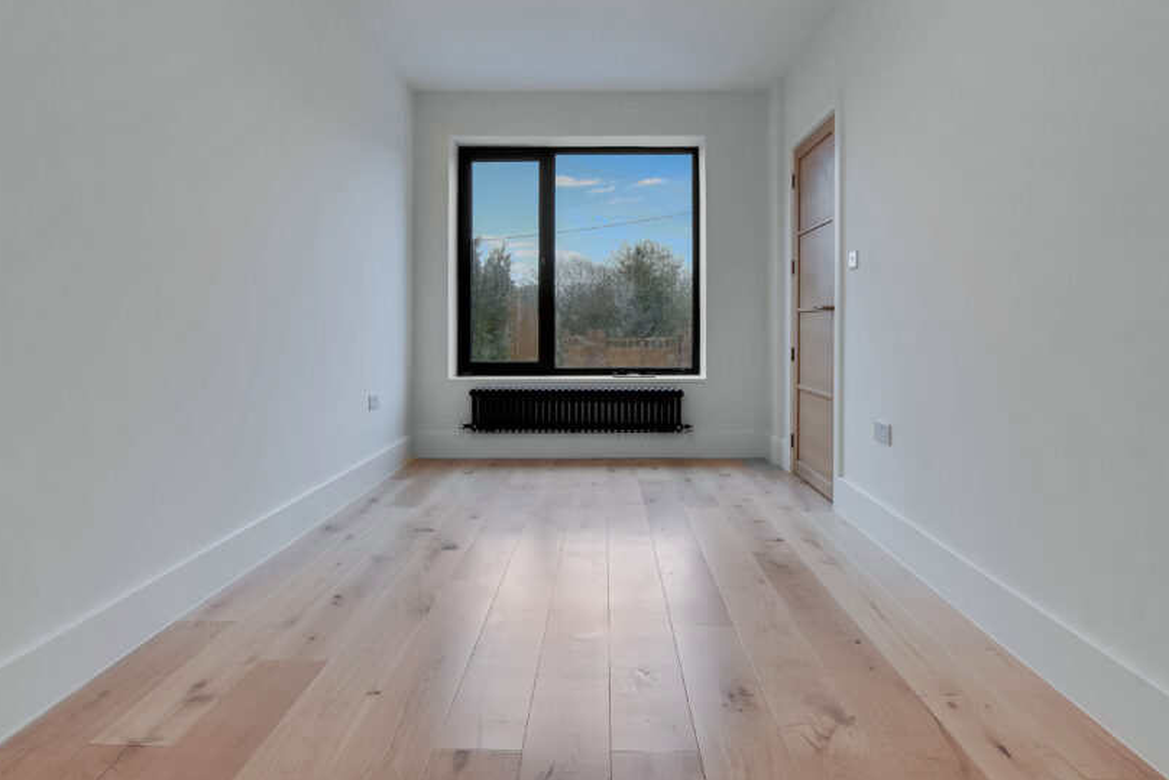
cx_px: 615
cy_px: 328
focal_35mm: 19
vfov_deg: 64.2
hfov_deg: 86.8
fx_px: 617
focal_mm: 10
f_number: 8
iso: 400
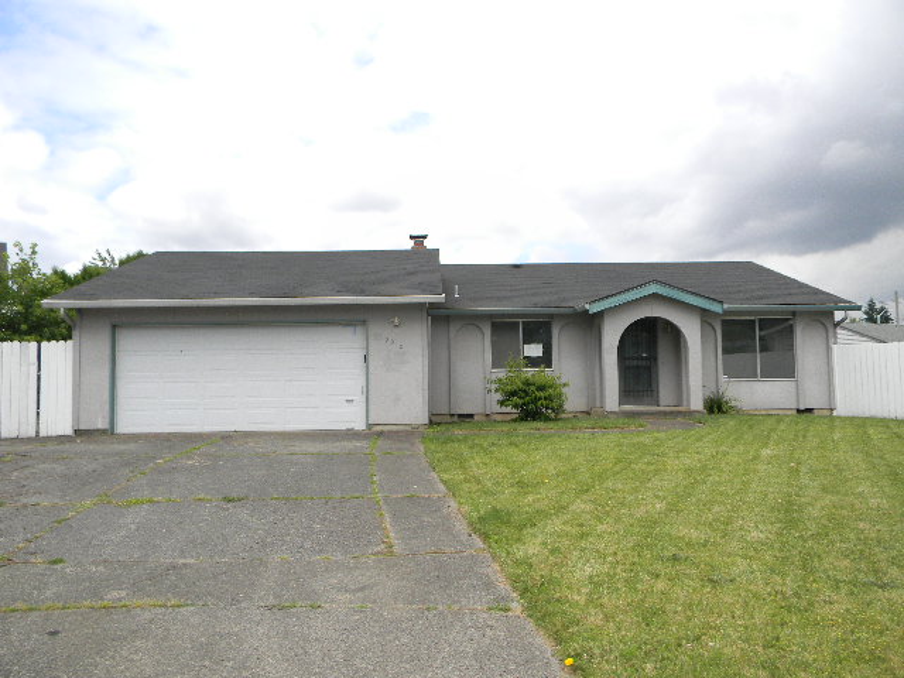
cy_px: 339
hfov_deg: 63.4
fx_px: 731
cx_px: 452
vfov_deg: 49.7
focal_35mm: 28
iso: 112
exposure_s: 1/848
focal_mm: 5
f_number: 3.5
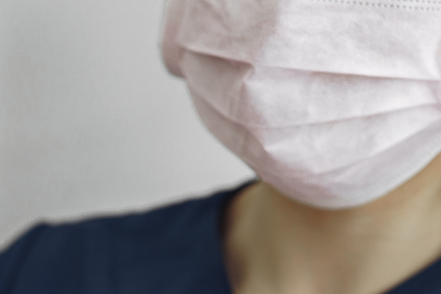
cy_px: 544
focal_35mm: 323
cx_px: -216
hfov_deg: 6.3
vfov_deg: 4.2
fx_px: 3957
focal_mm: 85
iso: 160
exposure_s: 1/250
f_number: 2.2
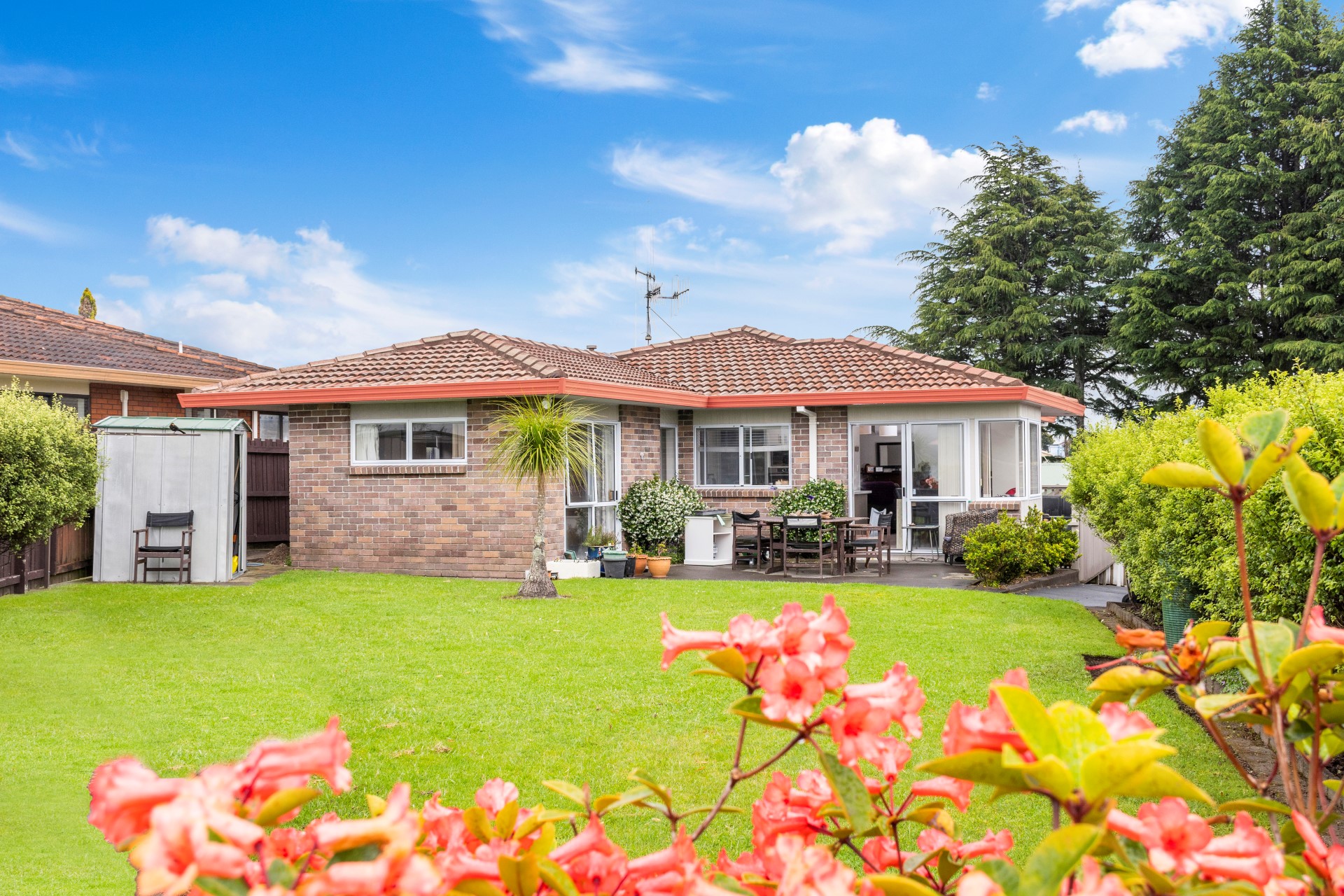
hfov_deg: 55.8
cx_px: 672
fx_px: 1269
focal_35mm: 34
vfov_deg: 38.9
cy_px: 448
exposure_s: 1/500
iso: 250
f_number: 7.1
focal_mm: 23
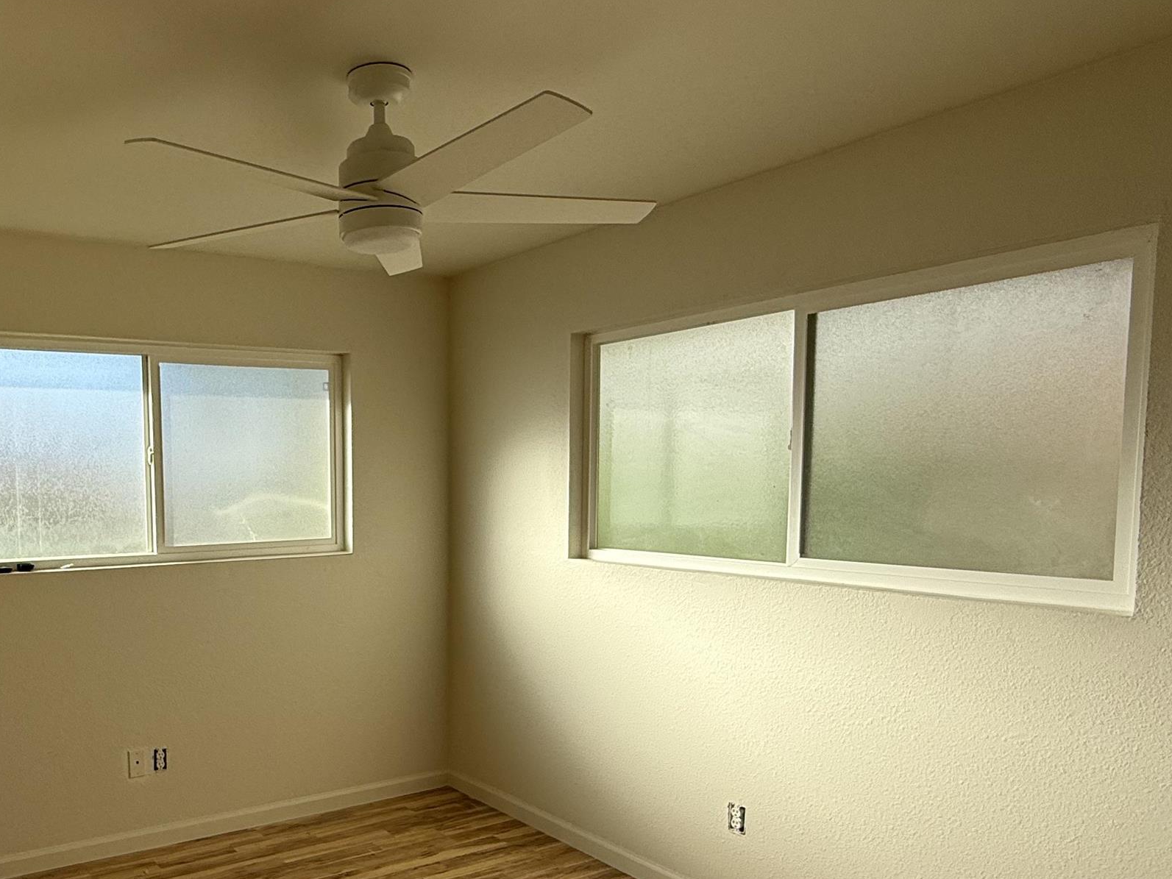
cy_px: 558
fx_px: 914
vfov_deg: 50.8
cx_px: 310
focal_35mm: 27
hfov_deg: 62.1
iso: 50
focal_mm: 2.22
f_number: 2.2
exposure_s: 1/613
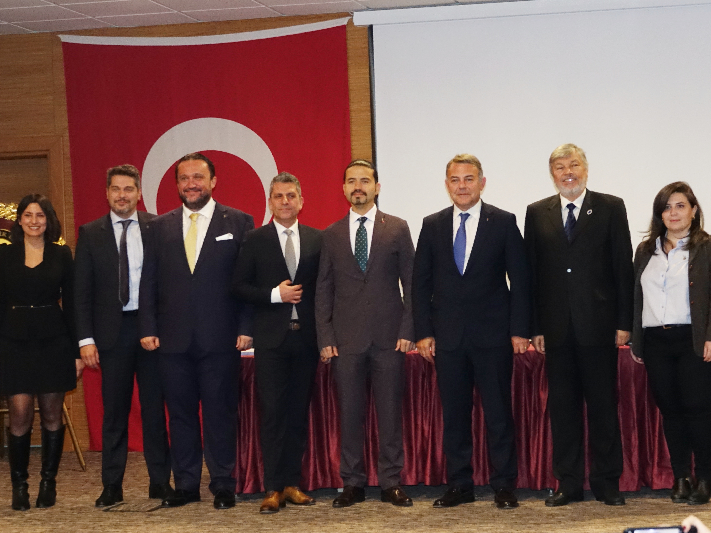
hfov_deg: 24.1
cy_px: 299
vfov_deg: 18.2
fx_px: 1664
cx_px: 396
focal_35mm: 81
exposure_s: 1/60
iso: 1250
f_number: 3.5
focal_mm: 23.95
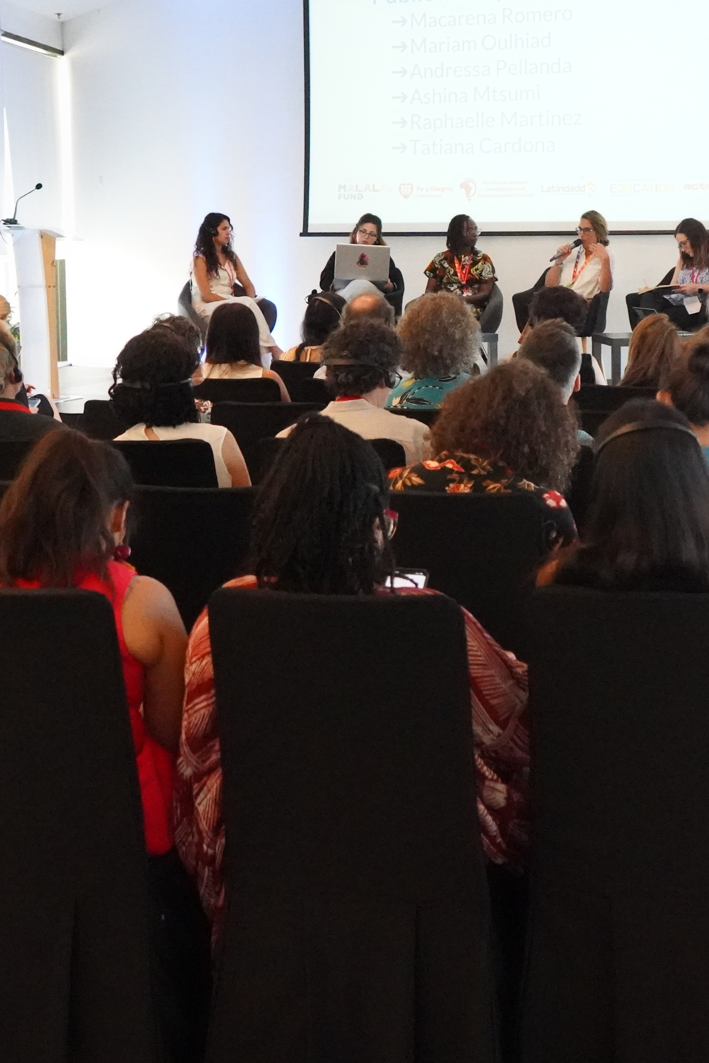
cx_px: 514
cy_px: 358
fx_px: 1654
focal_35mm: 56
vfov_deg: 35.3
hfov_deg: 24.0
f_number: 4.5
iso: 25600
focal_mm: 28
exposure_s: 1/1000
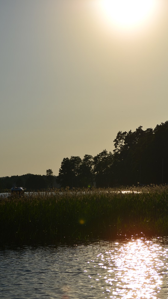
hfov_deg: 11.0
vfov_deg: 19.5
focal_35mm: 110
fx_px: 872
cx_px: 93
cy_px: 150
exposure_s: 1/8000
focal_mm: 70
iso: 110
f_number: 4.5
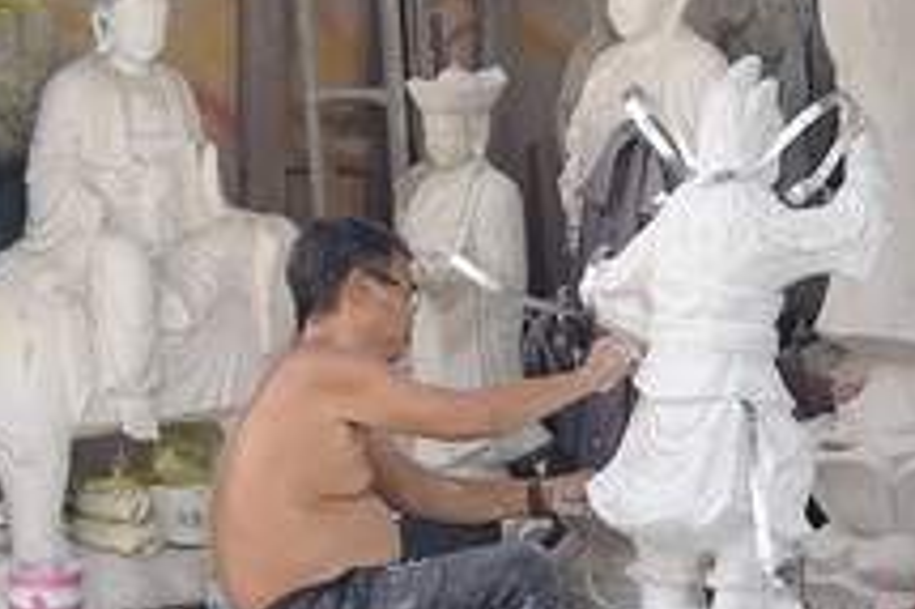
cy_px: 390
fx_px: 2971
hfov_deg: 17.4
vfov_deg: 11.7
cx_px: 647
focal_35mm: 117
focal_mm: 24
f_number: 4.5
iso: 800
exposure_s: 1/400
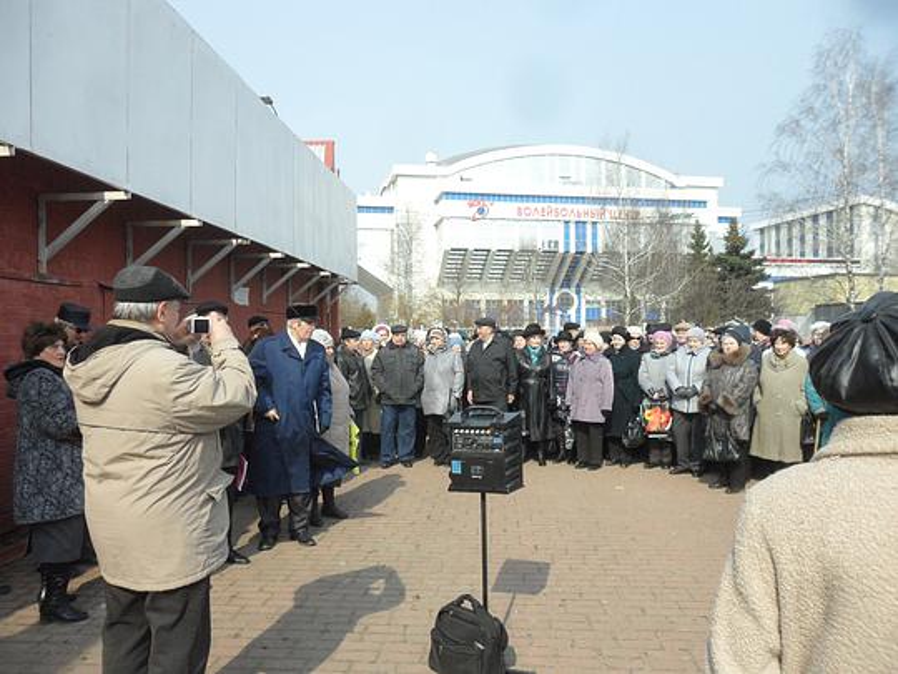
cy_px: 337
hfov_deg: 65.3
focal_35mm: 27
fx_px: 700
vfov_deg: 51.4
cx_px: 449
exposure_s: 1/180
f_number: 8.9
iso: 200
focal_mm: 4.9
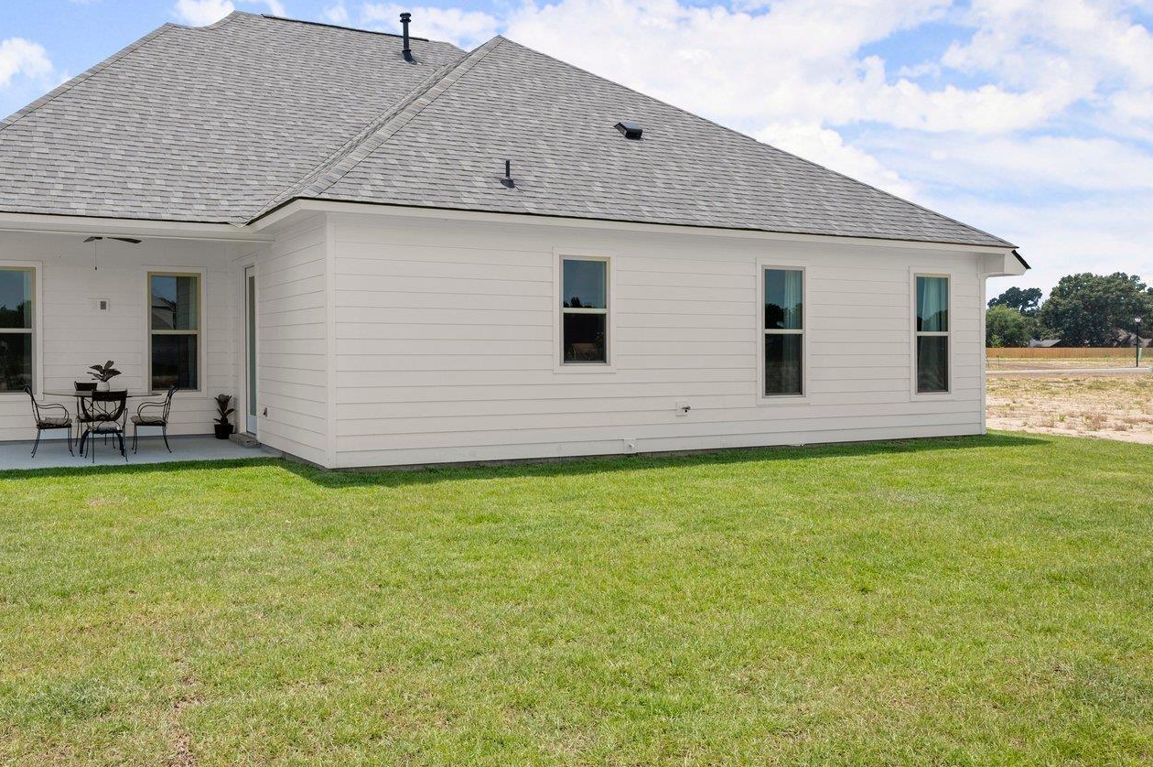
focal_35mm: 26
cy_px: 185
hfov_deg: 67.5
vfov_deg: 47.5
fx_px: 832
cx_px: 383
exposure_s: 1/320
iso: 200
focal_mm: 16
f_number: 10
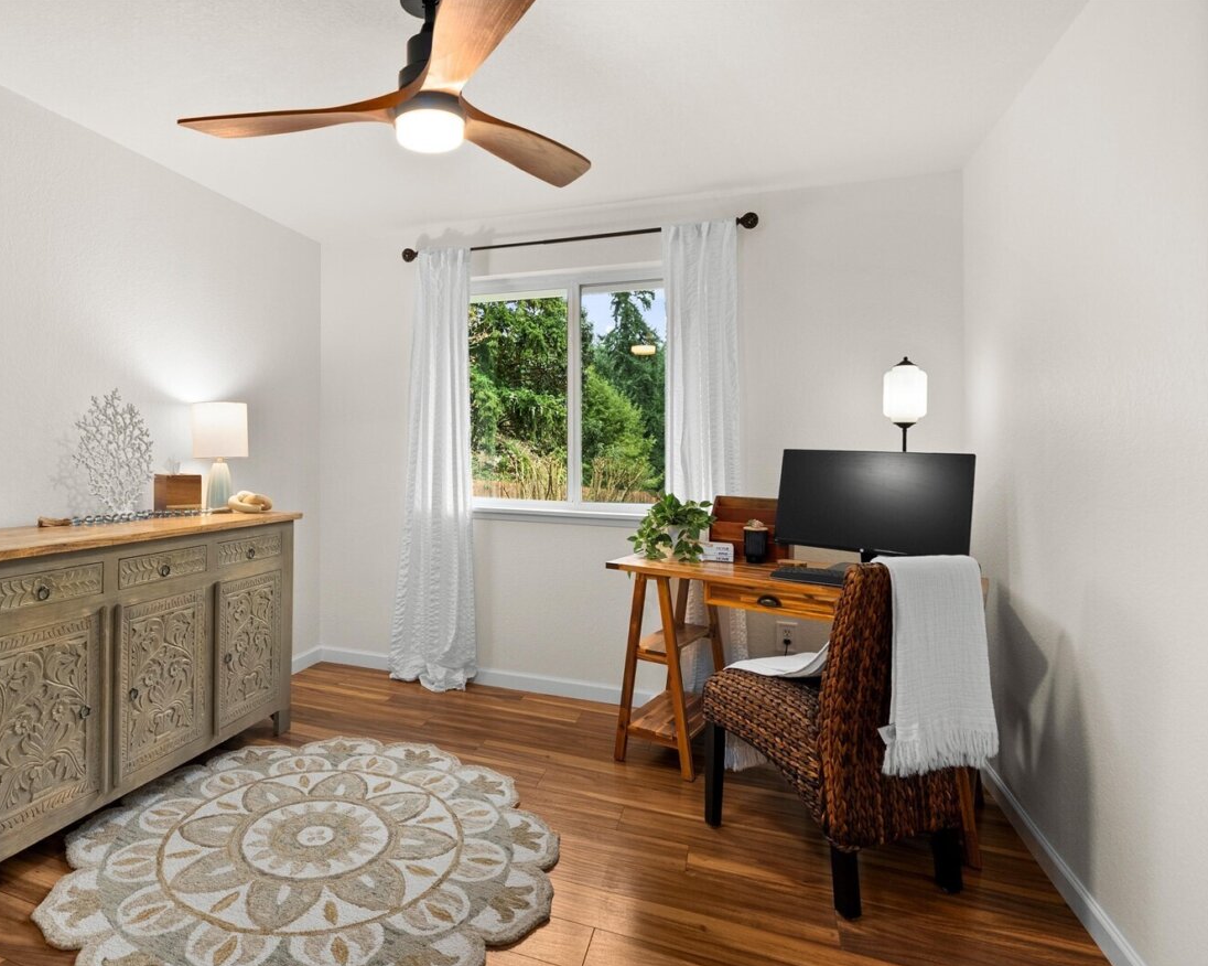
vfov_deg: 73.7
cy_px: 513
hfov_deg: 84.5
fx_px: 643
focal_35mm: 18
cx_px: 444
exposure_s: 1/8
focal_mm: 15
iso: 1000
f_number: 7.1
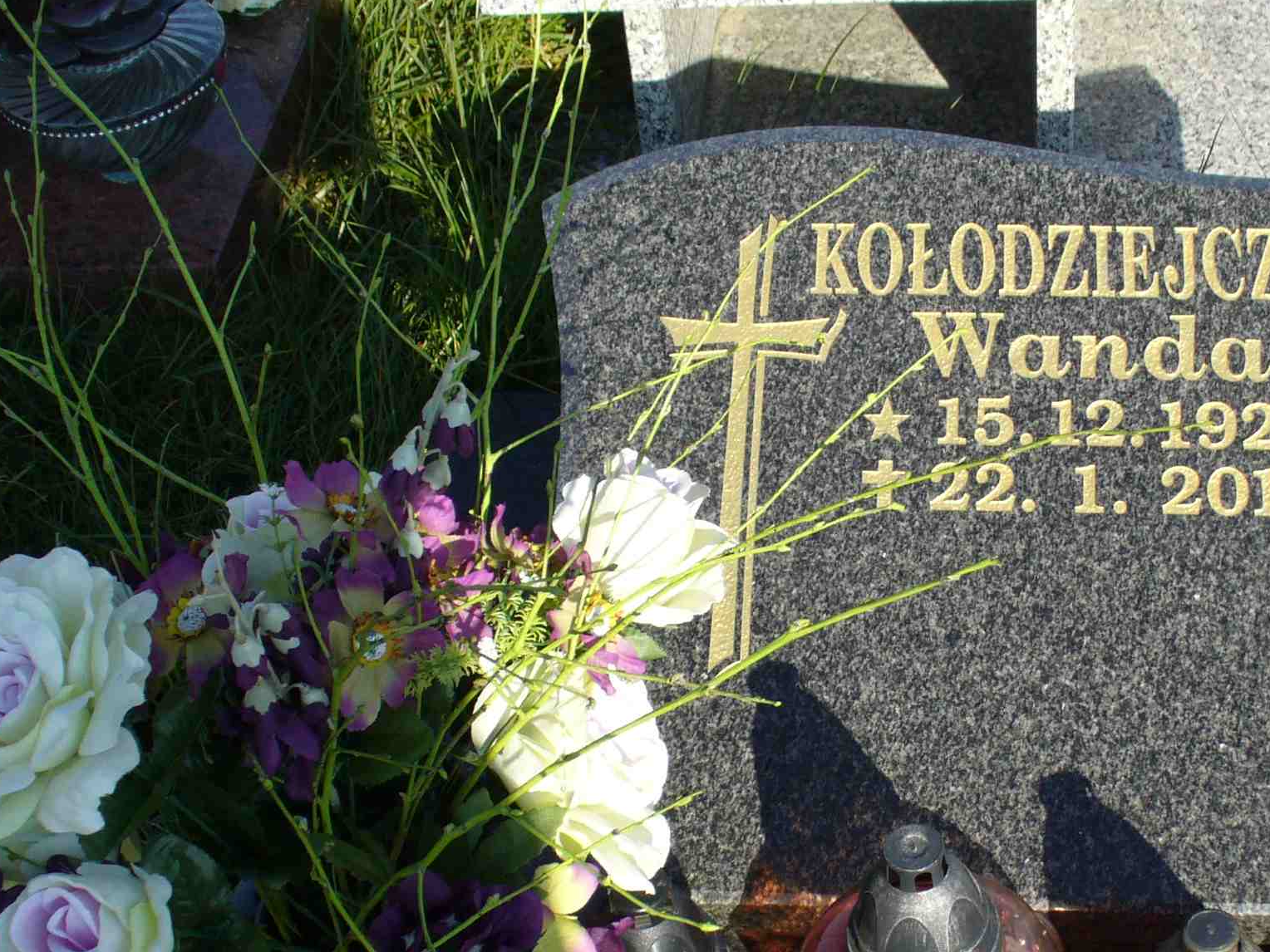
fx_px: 2275
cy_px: 687
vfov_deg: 23.5
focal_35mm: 62
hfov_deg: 30.8
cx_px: 919
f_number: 5.6
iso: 80
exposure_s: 1/200
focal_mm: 6.1
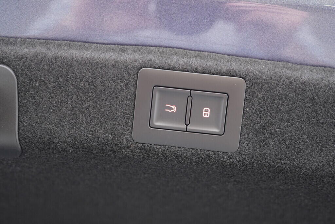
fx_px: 335
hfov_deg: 53.1
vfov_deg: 36.9
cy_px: 112
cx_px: 168
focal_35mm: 36
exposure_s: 1/40
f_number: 2.8
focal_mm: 24
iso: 500
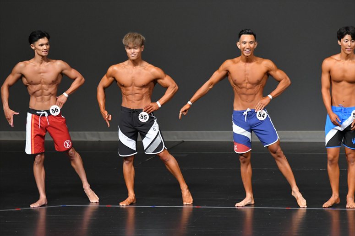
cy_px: 118
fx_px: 2957
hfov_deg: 6.9
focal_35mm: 300
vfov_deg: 4.6
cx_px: 178
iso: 4000
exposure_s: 1/400
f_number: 5.6
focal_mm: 200
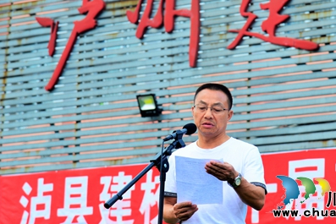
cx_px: 208
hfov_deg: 14.5
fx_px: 1316
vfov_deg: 9.7
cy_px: 90
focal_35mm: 141
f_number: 7.1
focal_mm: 112
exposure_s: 1/100
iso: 500
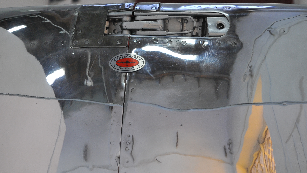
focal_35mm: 122
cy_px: 17
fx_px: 993
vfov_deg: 9.9
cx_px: 138
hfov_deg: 17.6
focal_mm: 50
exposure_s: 1/50
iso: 280
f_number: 5
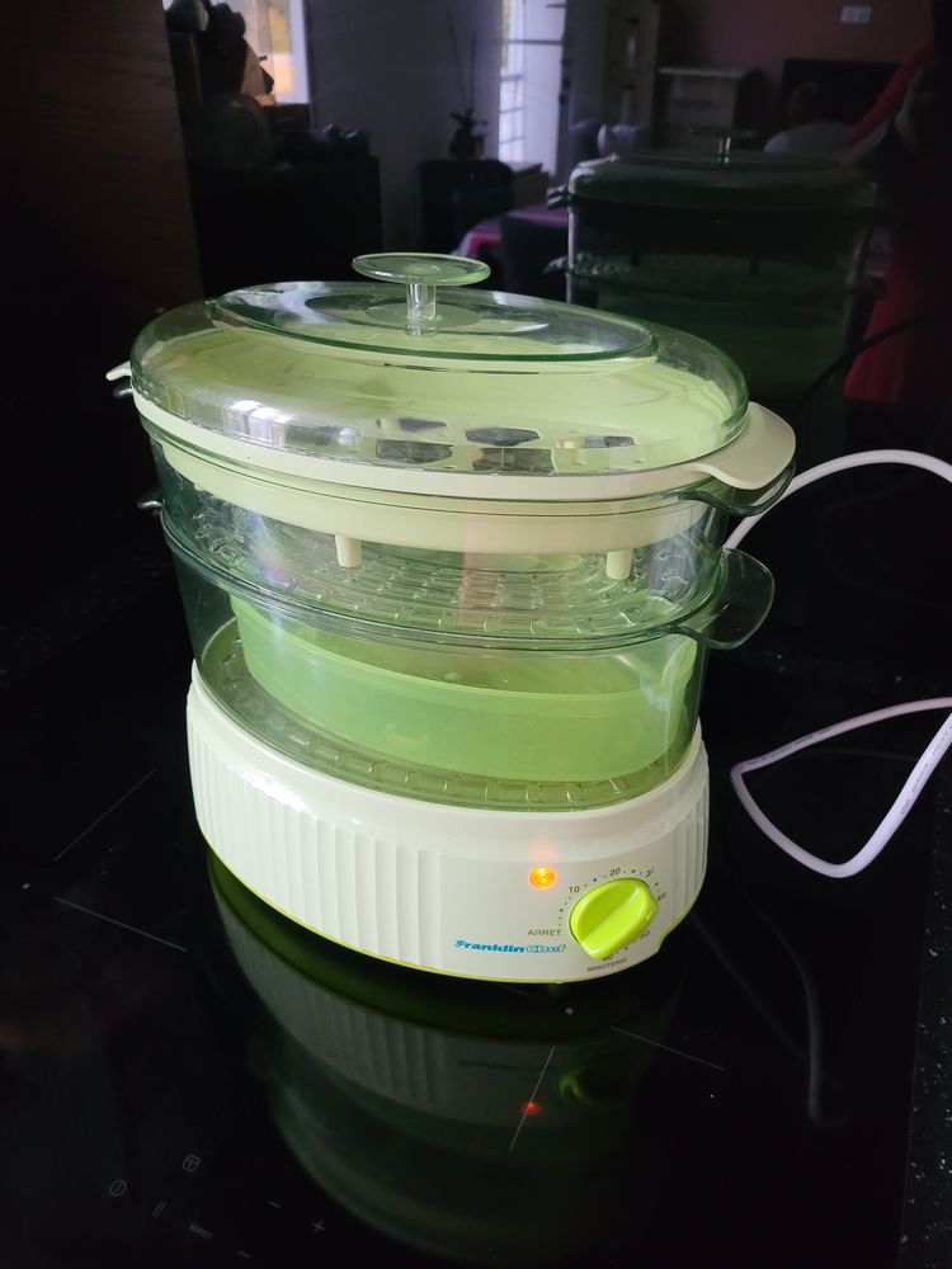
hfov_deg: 53.1
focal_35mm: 26
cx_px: 476
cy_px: 634
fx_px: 953
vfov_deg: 67.3
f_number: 1.8
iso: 800
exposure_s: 1/50
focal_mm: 5.4
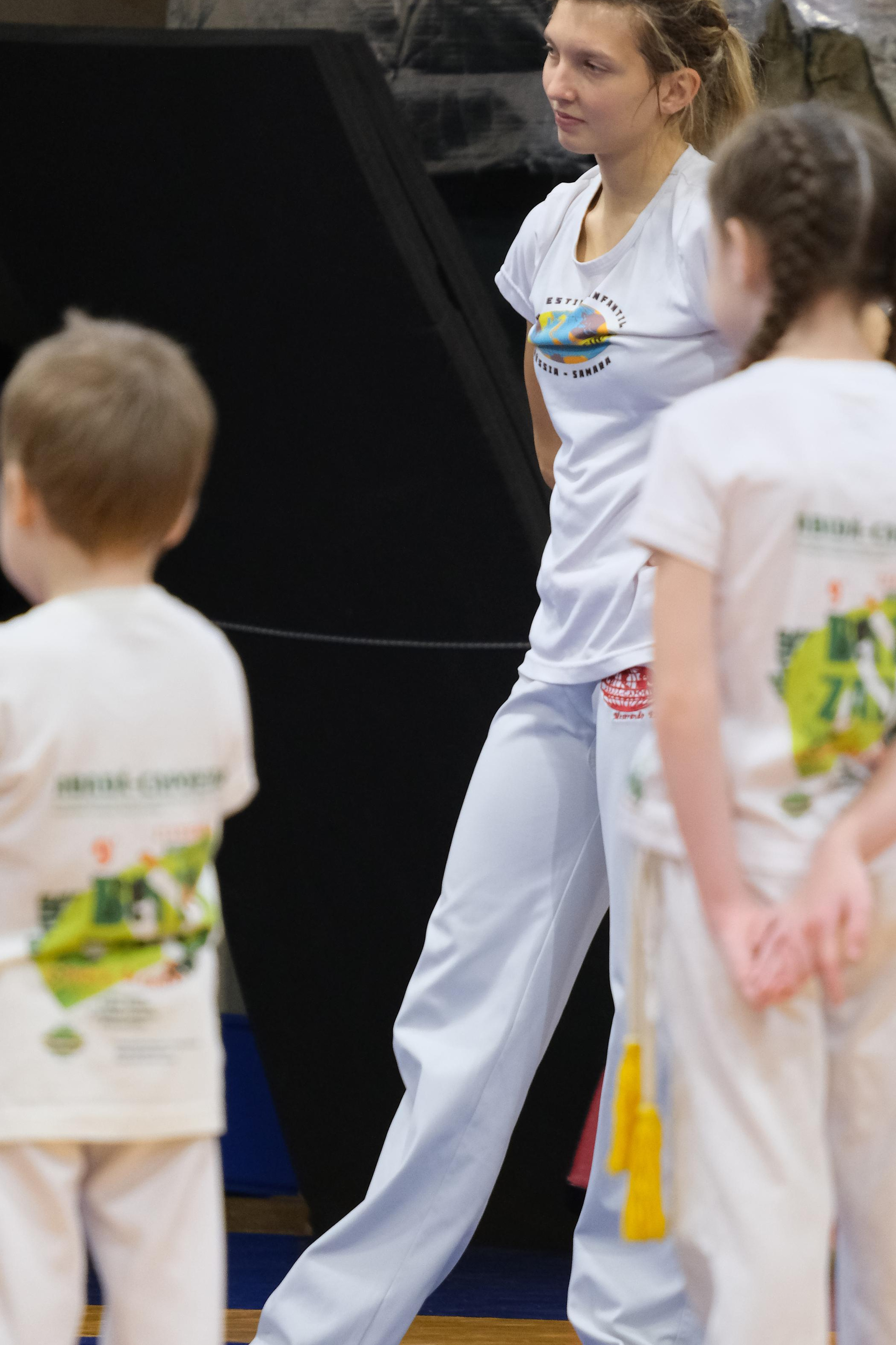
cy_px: 612
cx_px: 577
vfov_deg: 5.3
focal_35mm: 391
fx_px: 14596
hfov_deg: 3.5
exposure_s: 1/105
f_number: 4.8
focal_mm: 200
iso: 3200
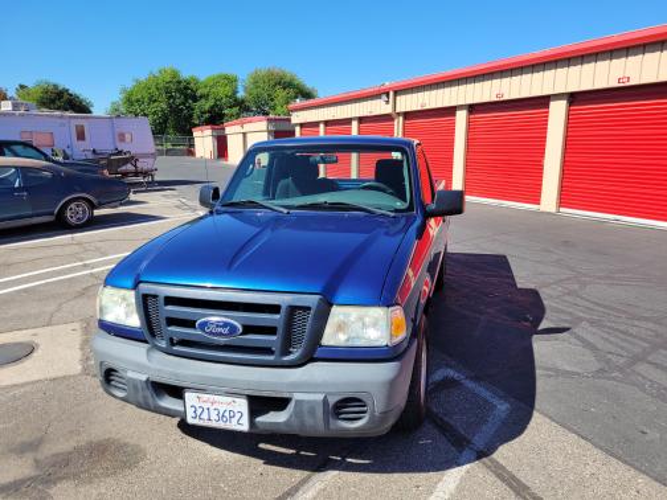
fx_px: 501
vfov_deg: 53.1
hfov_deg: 67.3
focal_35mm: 26
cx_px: 334
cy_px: 250
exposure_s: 1/1563
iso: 40
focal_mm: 5.4
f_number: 1.8
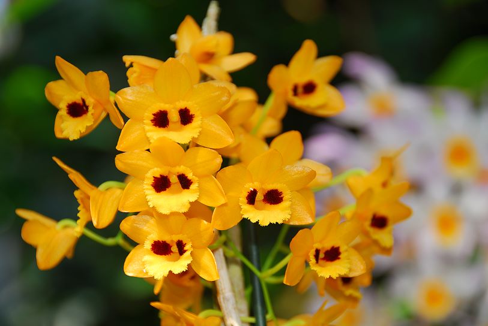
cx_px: 244
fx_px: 2280
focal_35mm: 168
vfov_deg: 8.2
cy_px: 163
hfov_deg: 12.2
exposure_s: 1/60
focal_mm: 112
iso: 100
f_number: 5.3
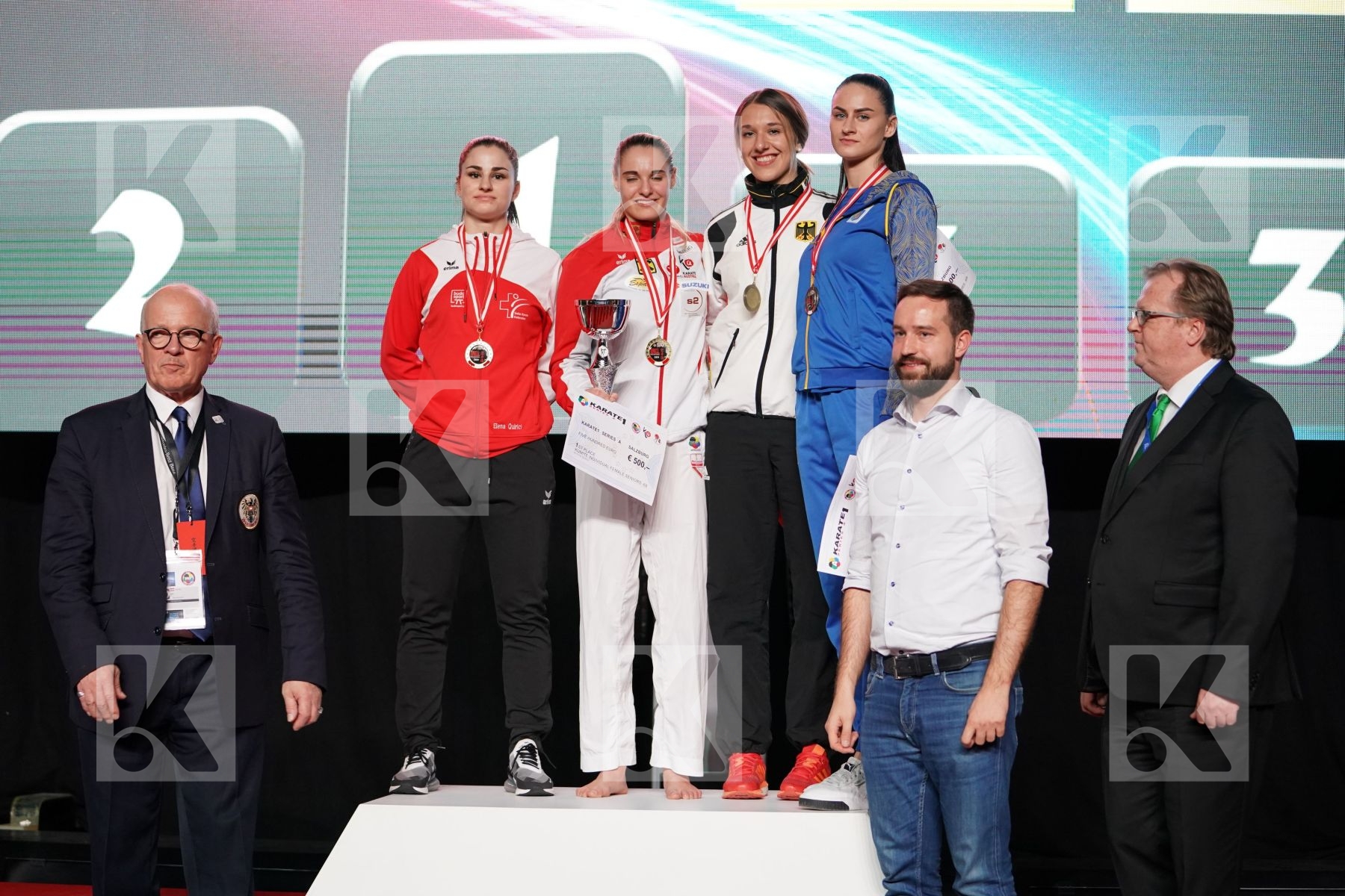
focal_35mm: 70
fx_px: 2615
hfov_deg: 28.8
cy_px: 448
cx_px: 672
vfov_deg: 19.5
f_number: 2.8
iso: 2500
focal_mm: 70
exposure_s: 1/250
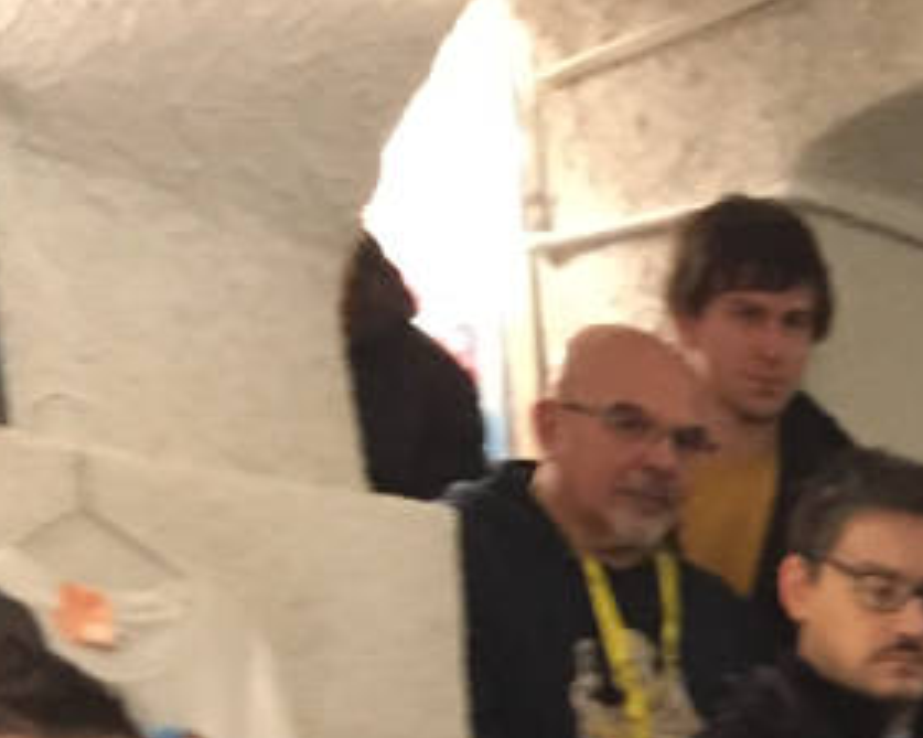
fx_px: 2840
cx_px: 1409
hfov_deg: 16.7
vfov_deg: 13.6
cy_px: 1211
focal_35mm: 104
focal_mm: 4.15
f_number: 2.2
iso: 320
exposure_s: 1/17
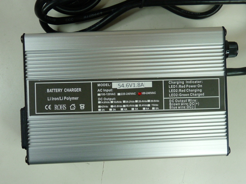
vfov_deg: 30.9
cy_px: 92
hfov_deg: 40.4
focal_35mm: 47
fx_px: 334
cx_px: 123
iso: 100
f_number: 2.8
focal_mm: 4.8
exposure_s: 1/50
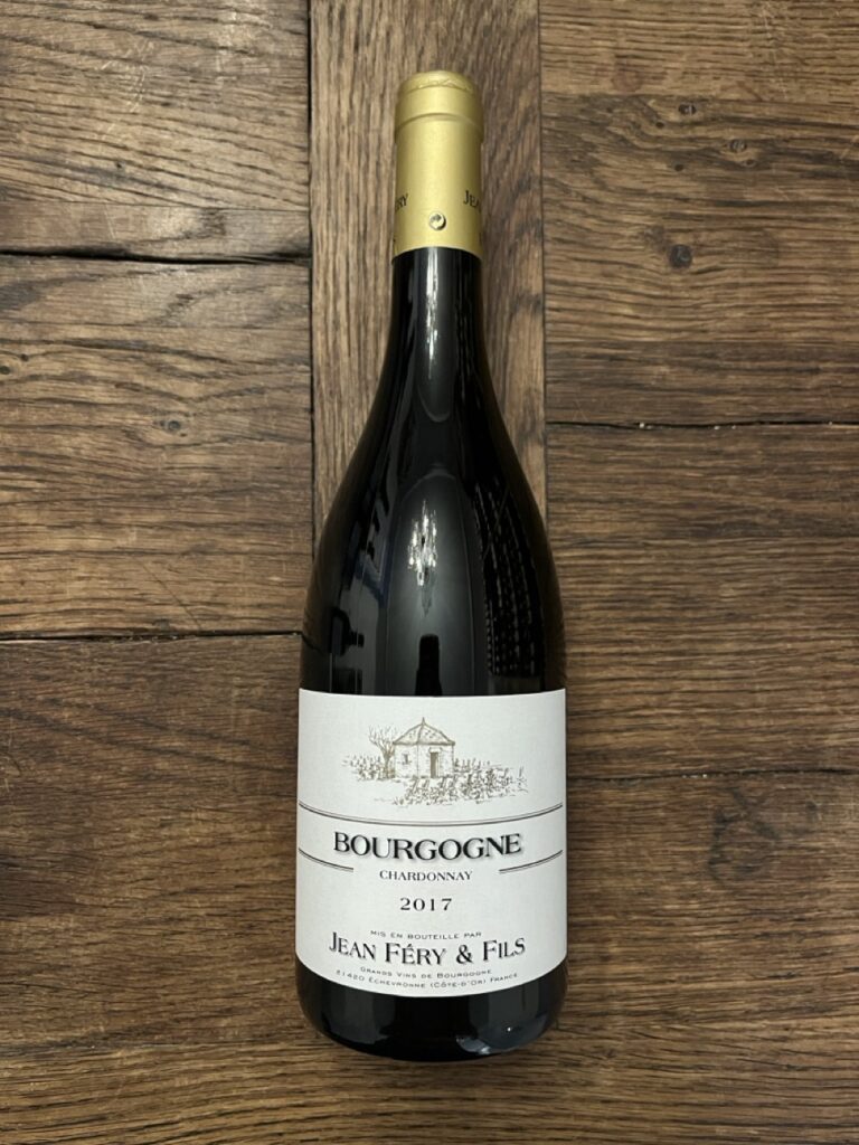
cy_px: 572
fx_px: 860
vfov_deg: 67.3
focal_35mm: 26
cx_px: 430
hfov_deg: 53.1
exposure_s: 1/50
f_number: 1.6
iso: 400
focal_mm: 5.1
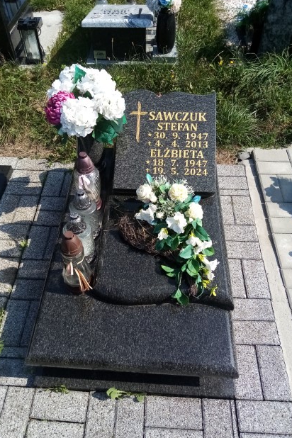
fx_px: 341
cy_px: 216
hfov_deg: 46.3
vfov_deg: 65.5
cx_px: 128
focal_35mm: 28
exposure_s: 1/1342
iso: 109
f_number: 1.8
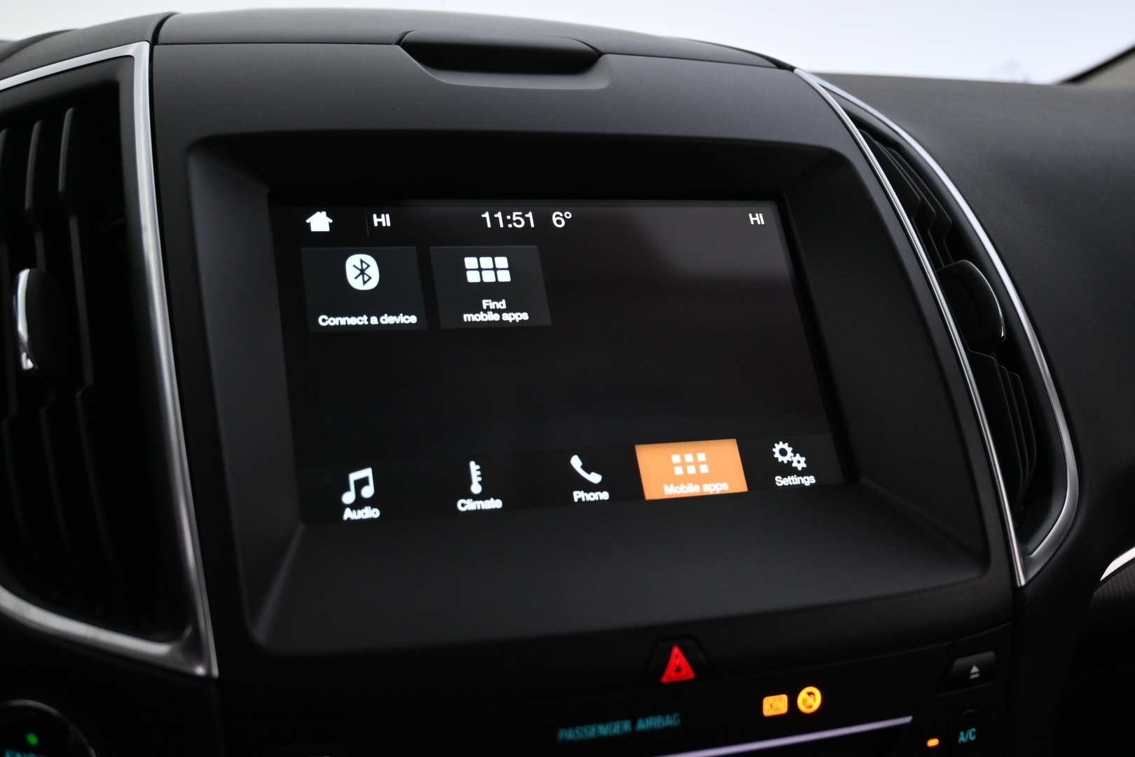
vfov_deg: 35.5
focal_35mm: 38
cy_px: 378
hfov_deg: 51.3
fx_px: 1182
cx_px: 568
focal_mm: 25
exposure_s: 1/40
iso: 2000
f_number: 4.2
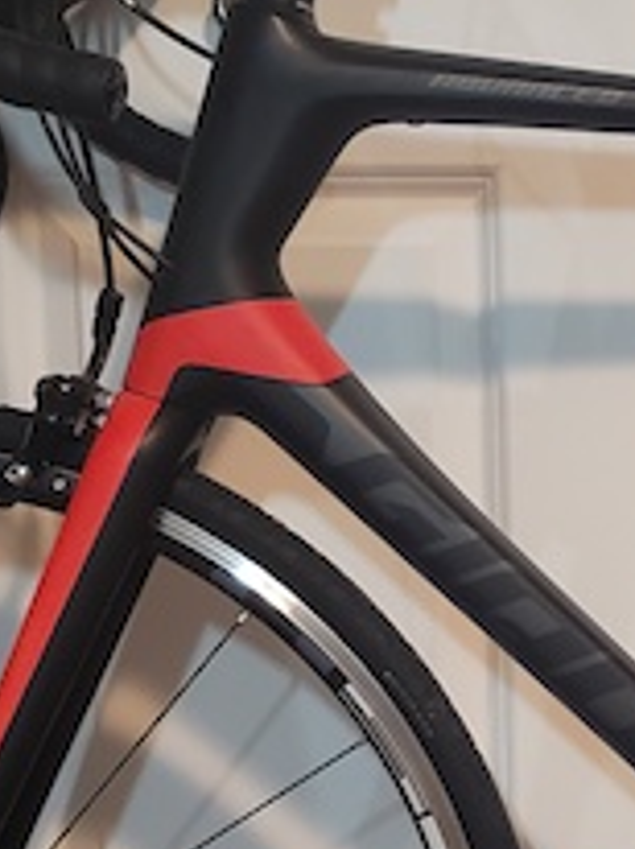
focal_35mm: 101
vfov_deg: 19.3
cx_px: 763
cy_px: 631
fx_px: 2475
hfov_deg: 14.2
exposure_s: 1/17
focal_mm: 4.3
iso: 250
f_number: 1.5
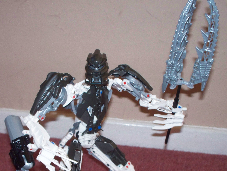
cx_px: 95
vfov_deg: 25.8
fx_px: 367
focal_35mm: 56
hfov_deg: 34.3
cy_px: 125
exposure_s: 1/30
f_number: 2.8
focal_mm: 7.54
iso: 200
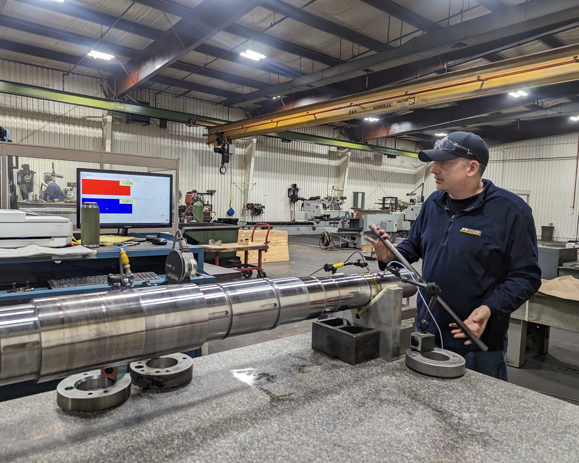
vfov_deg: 56.8
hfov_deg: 68.0
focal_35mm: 25
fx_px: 428
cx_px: 271
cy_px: 231
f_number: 1.85
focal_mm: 6.81
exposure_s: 1/59.1
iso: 67
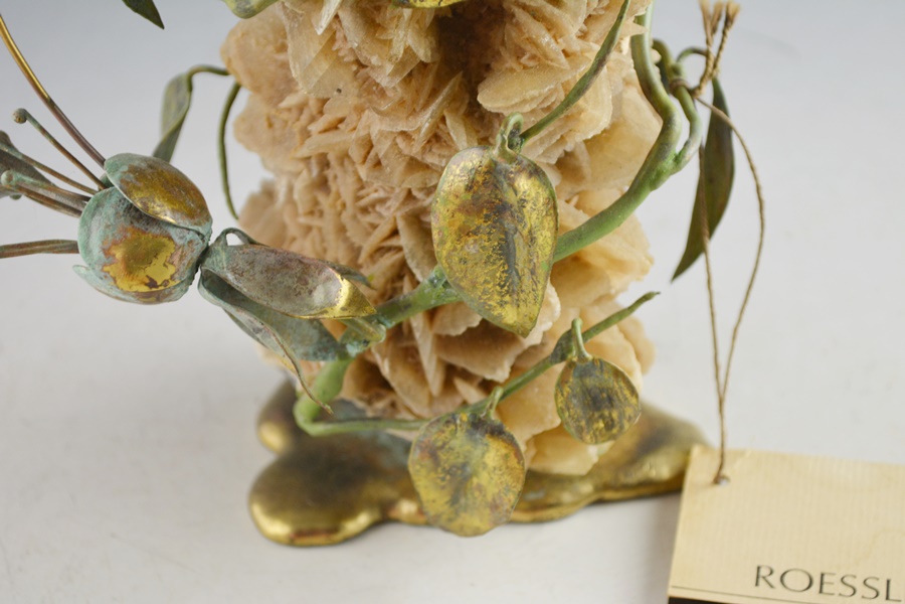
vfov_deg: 16.6
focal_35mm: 82
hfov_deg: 24.6
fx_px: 2074
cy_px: 302
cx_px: 452
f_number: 5.6
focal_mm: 55
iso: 400
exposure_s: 1/125
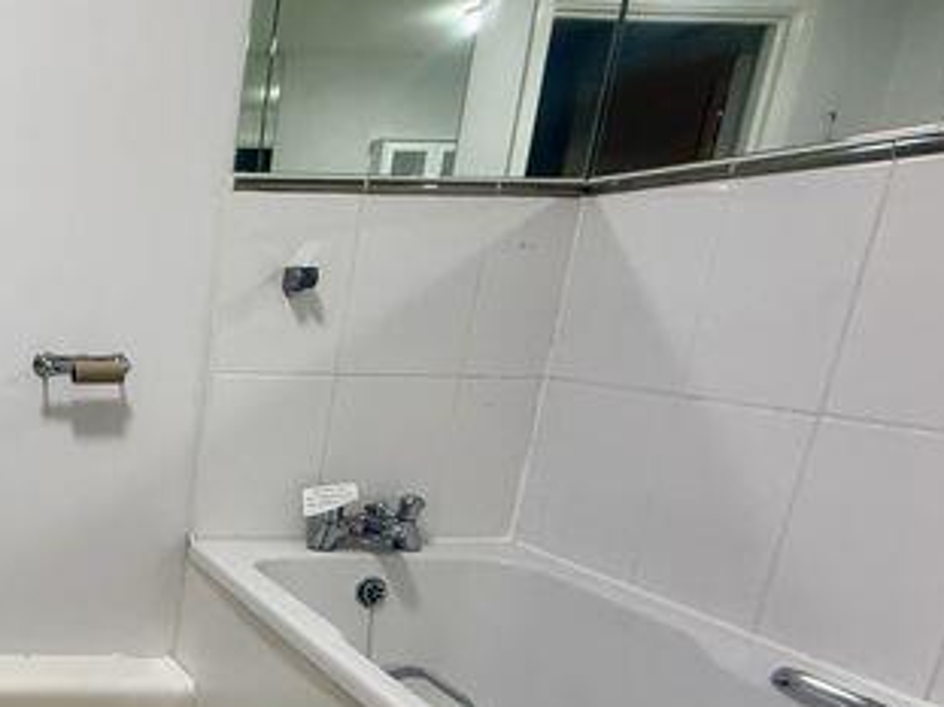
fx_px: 981
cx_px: -106
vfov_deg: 37.8
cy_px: 589
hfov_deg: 40.8
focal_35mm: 36
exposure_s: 1/100
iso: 160
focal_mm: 2.22
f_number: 2.2
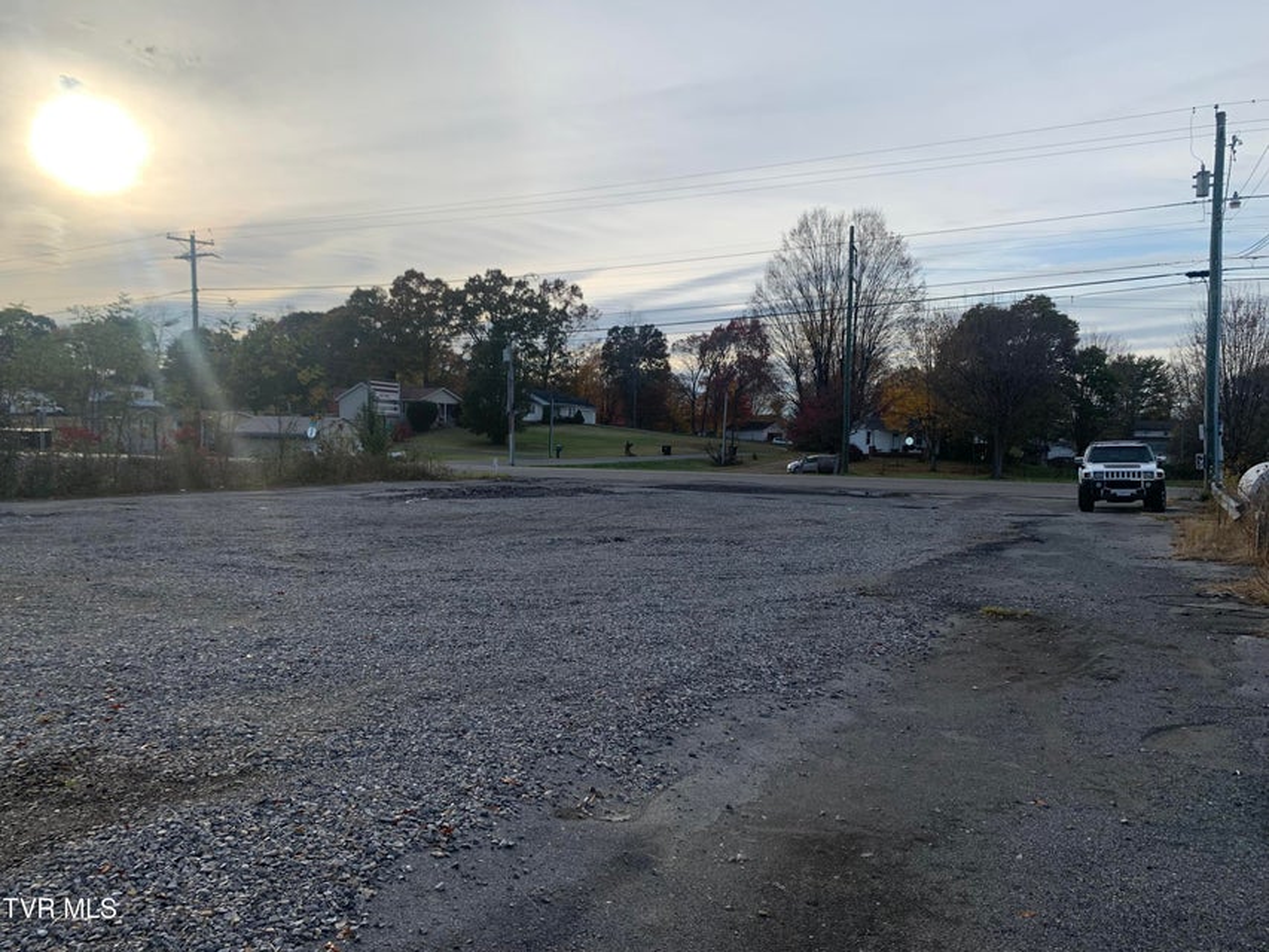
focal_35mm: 26
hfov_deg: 67.3
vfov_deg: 53.1
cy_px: 476
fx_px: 953
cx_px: 634
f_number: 1.8
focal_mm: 4.25
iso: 25
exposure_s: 1/2033
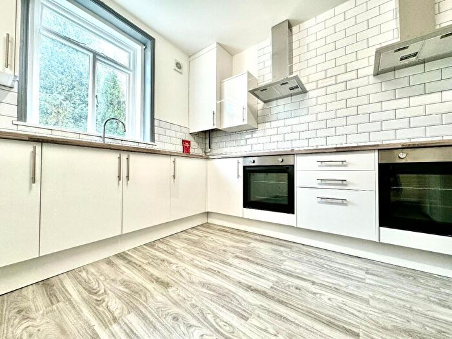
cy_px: 170
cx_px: 226
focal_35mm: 14
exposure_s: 1/100
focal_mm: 2.22
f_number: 2.2
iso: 160
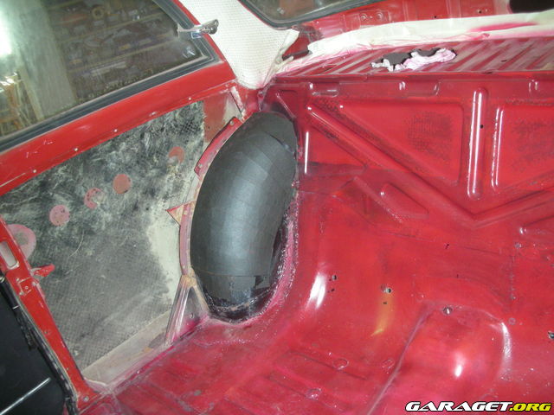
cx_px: 277
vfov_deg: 40.7
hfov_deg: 52.6
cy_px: 208
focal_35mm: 35
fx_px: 560
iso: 187
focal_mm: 5.8
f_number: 2.8
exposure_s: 1/60
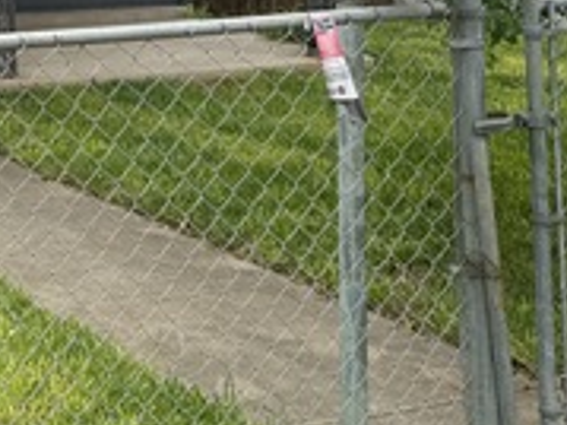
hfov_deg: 19.5
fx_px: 1408
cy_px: -298
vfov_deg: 15.2
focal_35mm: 86
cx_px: -314
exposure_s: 1/1901
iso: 80
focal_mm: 6.76
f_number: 1.78
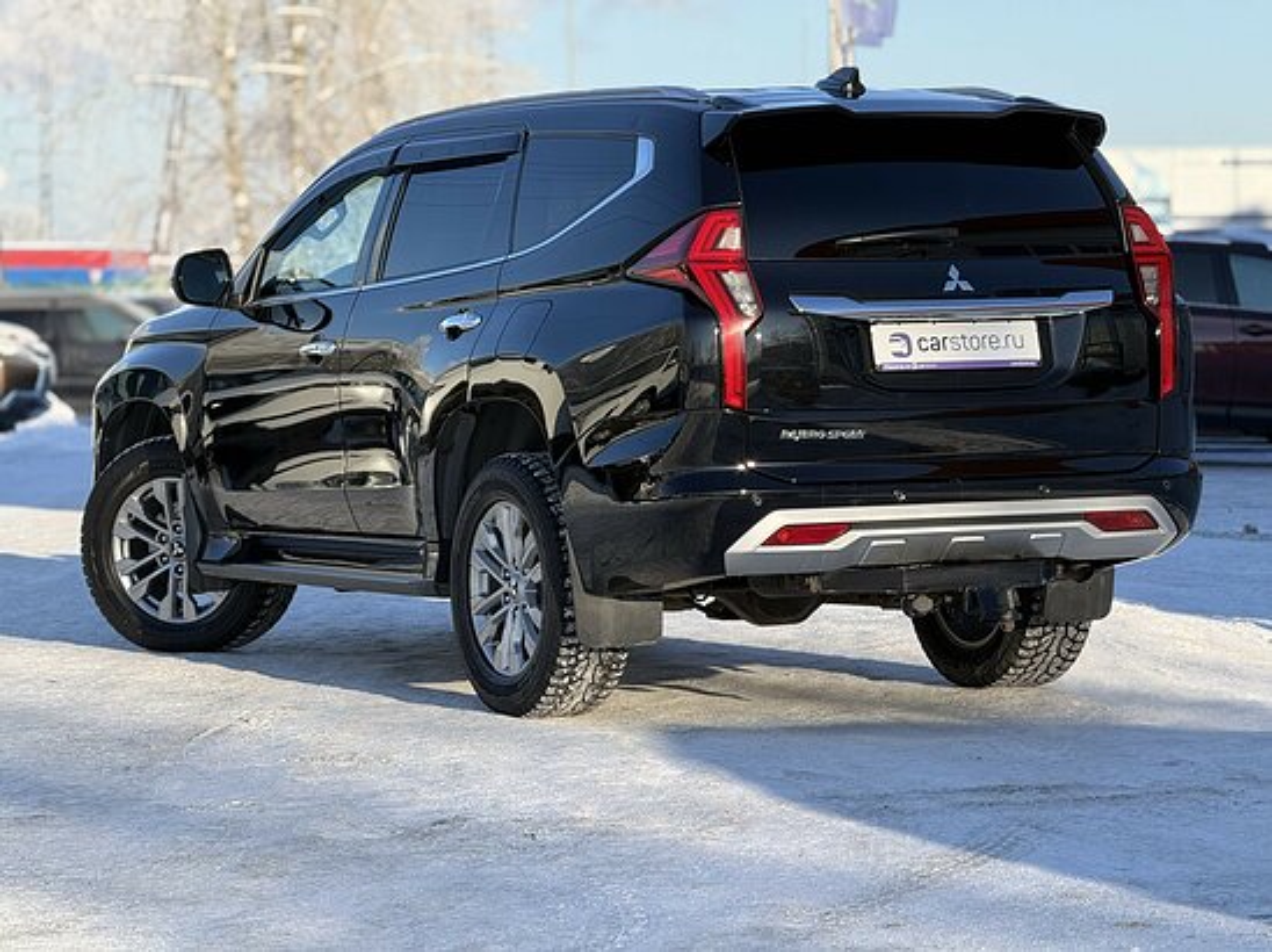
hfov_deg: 16.4
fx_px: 4406
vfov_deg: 12.3
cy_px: 476
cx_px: 636
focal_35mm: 120
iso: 64
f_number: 2.8
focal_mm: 15.66
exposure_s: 1/428
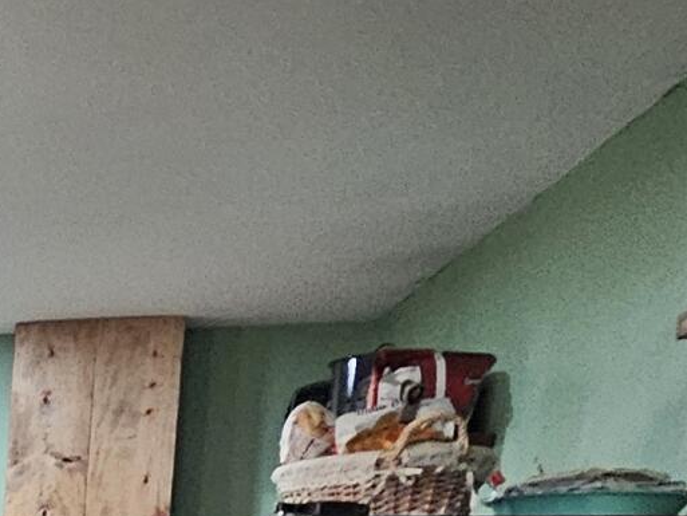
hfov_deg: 20.5
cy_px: 970
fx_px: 1509
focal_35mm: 76
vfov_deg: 16.0
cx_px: -443
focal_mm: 2.2
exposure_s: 1/24
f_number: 2.2
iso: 800
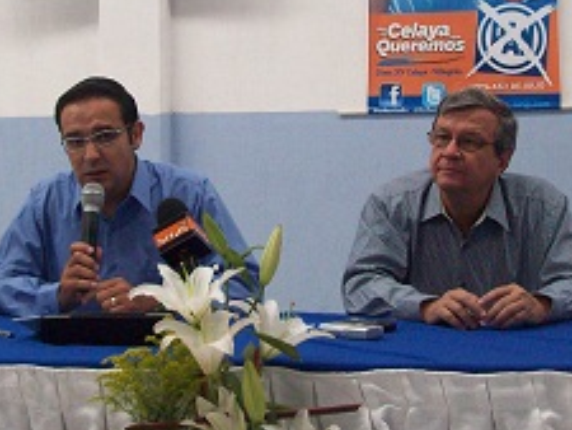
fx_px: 1323
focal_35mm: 80
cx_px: 249
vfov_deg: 18.4
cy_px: 153
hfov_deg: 24.4
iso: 200
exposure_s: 1/120
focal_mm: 7.6
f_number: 3
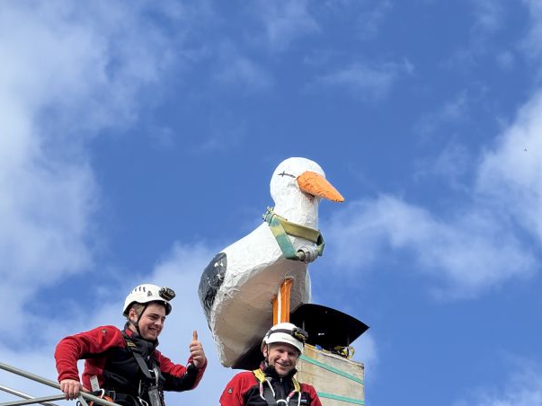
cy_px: 336
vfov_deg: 7.4
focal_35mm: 199
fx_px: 3115
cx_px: 266
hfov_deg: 9.9
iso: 50
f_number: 2.8
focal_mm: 15.66
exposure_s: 1/1130
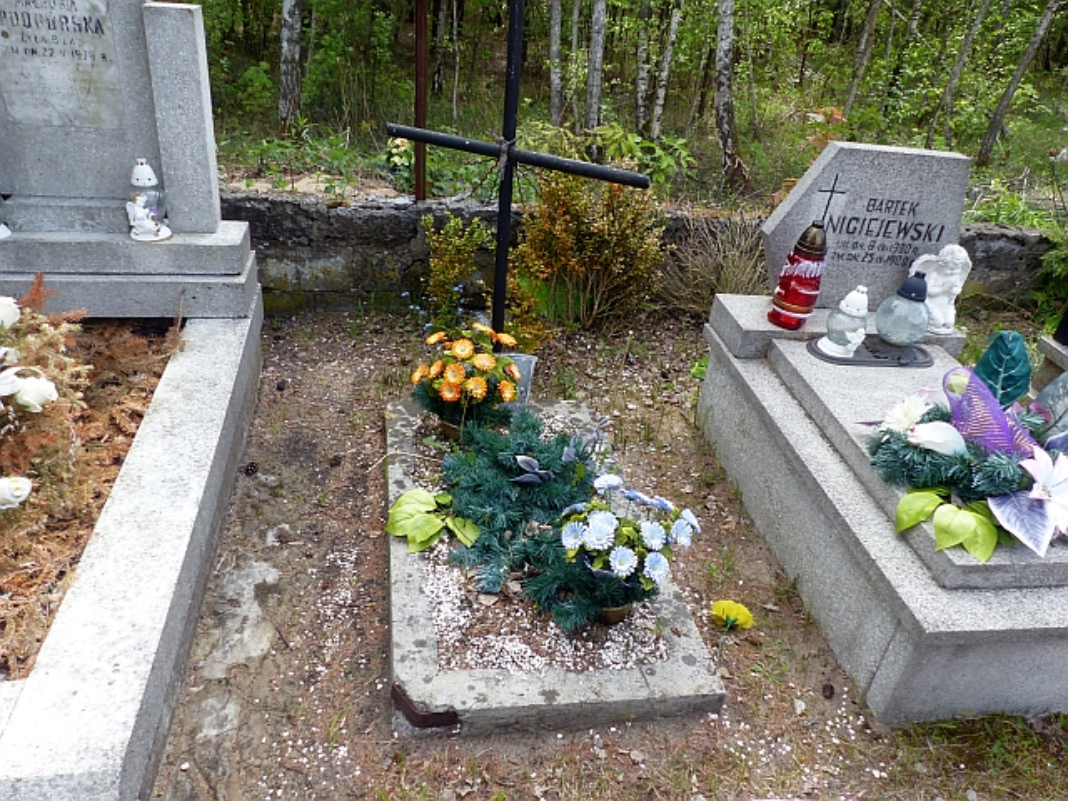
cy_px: 400
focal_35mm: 25
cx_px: 534
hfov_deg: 69.4
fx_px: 771
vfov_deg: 54.9
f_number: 4
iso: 100
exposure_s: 1/250
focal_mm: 4.5
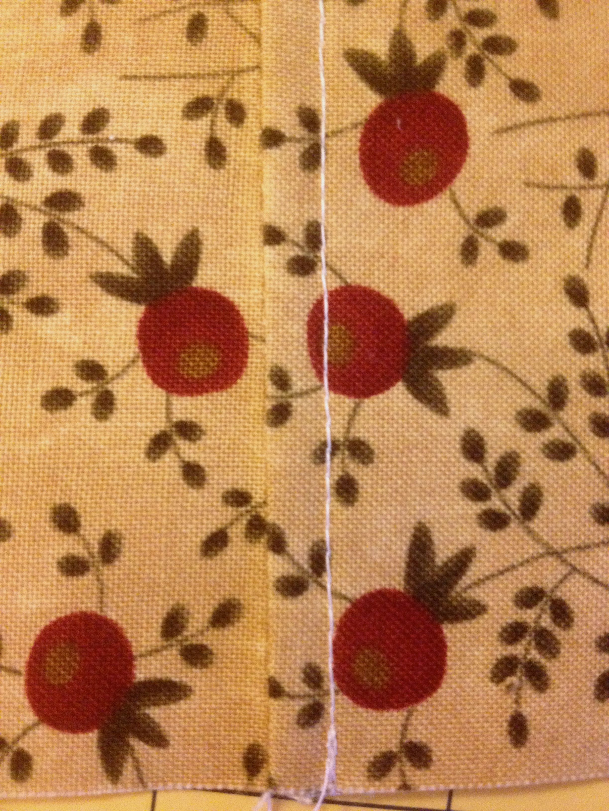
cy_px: 406
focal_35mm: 35
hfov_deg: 40.7
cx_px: 304
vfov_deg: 52.6
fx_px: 821
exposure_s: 1/20
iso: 400
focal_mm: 4.28
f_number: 2.4
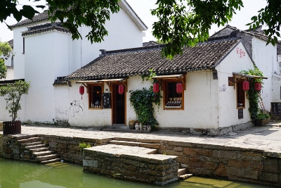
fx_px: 328
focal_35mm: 42
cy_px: 94
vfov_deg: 31.9
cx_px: 140
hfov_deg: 46.4
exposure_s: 1/125
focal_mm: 28
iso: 100
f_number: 9
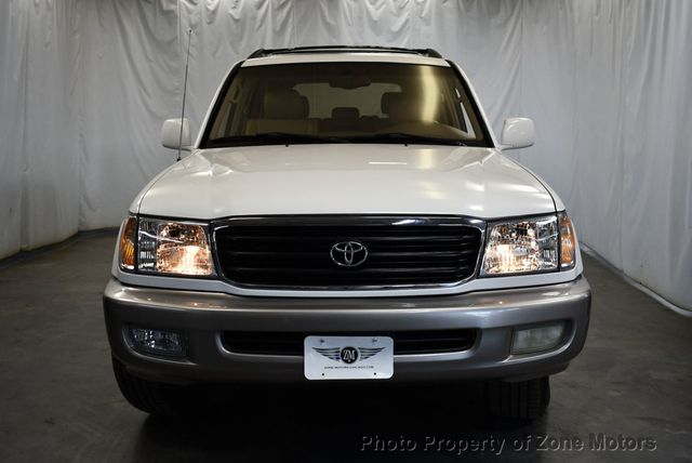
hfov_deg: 53.1
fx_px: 693
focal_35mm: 36
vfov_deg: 36.9
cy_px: 232
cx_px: 346
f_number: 3.5
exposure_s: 1/250
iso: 500
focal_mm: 18
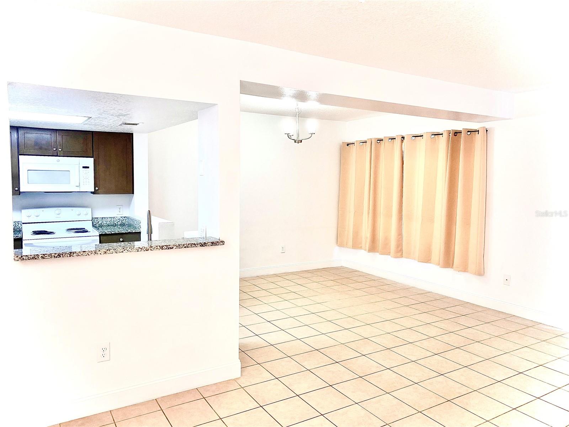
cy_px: 214
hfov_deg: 67.3
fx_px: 427
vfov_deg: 53.1
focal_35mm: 26
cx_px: 284
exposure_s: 1/120
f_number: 1.8
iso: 125
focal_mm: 4.25
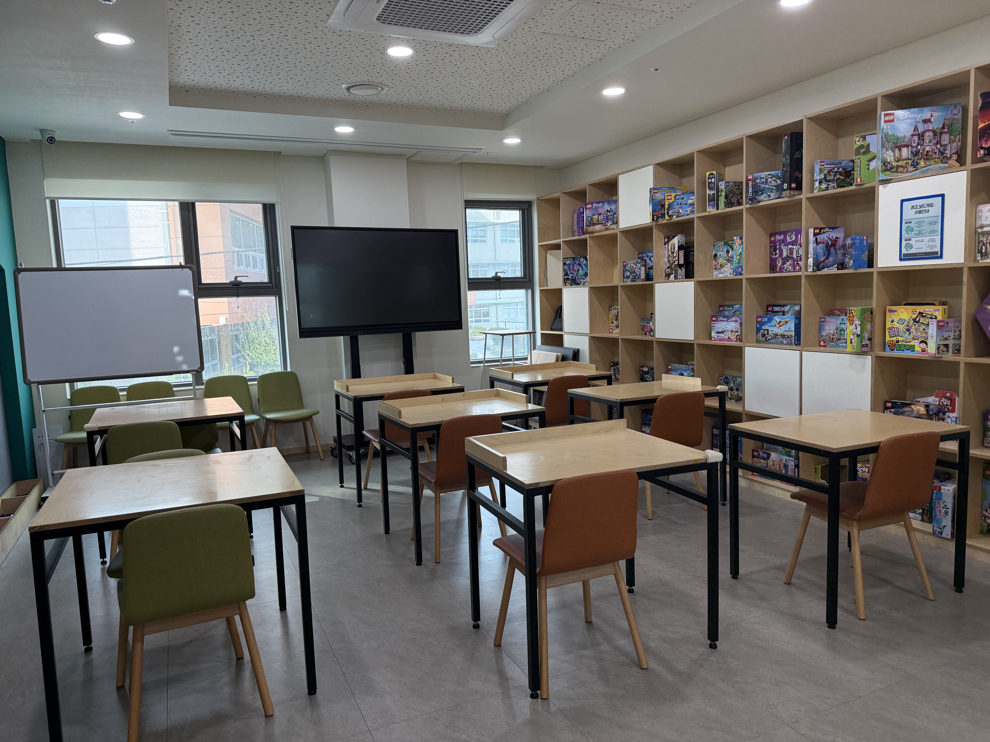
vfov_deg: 56.8
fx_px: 686
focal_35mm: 24
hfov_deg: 71.6
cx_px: 495
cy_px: 371
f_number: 1.78
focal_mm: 6.76
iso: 160
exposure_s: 1/206
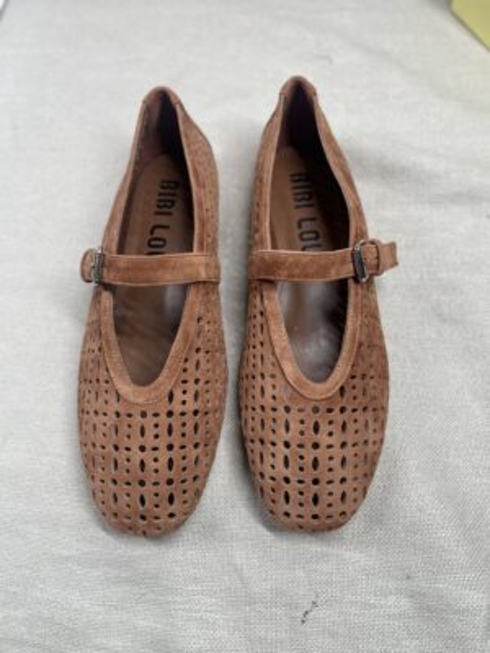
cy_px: 326
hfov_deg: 53.1
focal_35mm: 26
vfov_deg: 67.3
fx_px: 491
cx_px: 245
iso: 40
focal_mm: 5.1
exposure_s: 1/100
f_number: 1.6
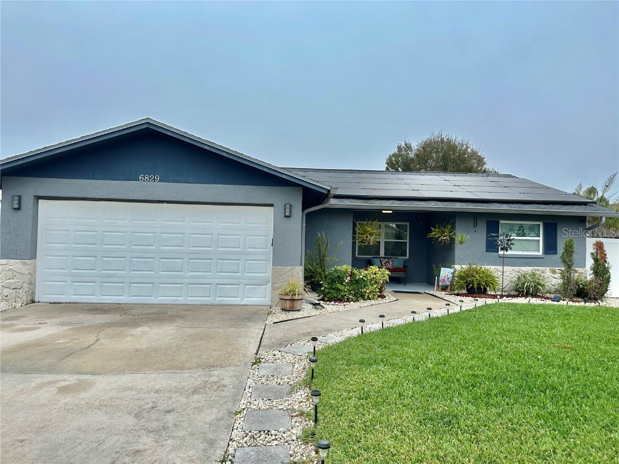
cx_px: 310
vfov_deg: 56.8
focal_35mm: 24
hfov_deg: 71.6
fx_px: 429
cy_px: 232
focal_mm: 6.86
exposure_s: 1/1144
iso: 80
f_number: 1.78
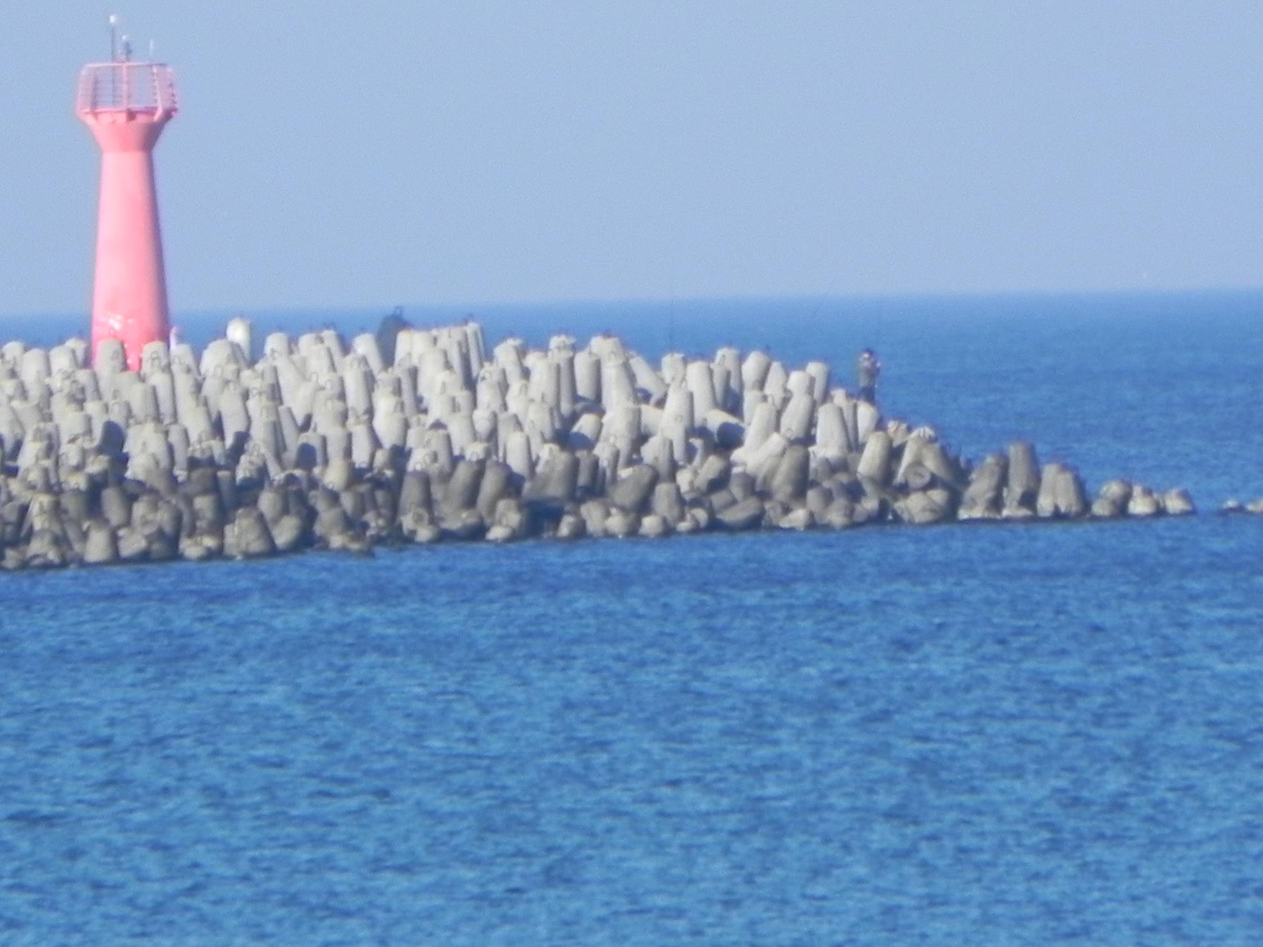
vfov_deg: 1.8
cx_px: 605
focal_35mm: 848
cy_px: 234
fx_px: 30940
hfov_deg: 2.3
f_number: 6.3
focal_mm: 97.8
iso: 160
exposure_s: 1/438
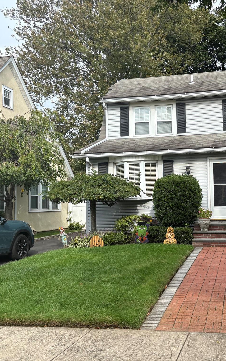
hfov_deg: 33.7
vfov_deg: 52.8
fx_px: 365
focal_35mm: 37
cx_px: 173
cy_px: 179
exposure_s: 1/1587
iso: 50
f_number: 1.6
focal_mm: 5.96
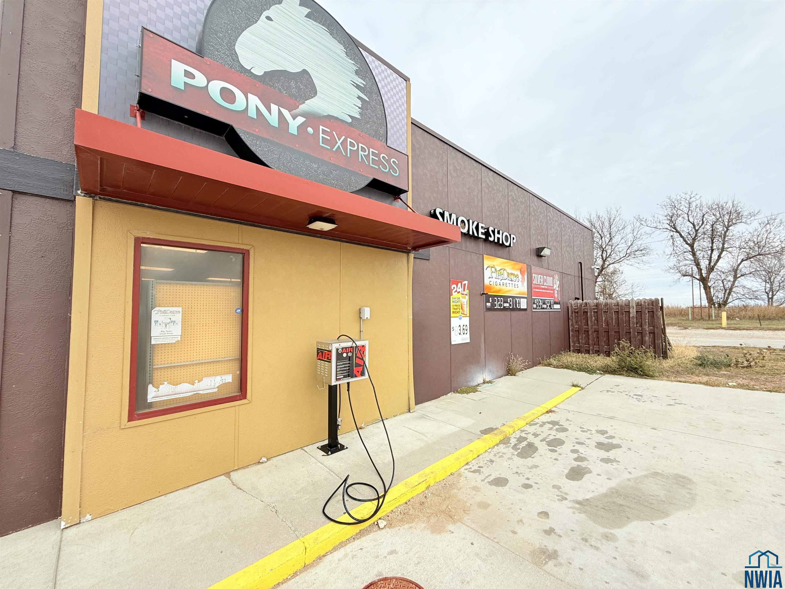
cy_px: 294
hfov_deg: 102.1
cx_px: 392
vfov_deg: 85.7
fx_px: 317
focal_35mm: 14
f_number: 2.2
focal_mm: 2.22
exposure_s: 1/276
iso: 50
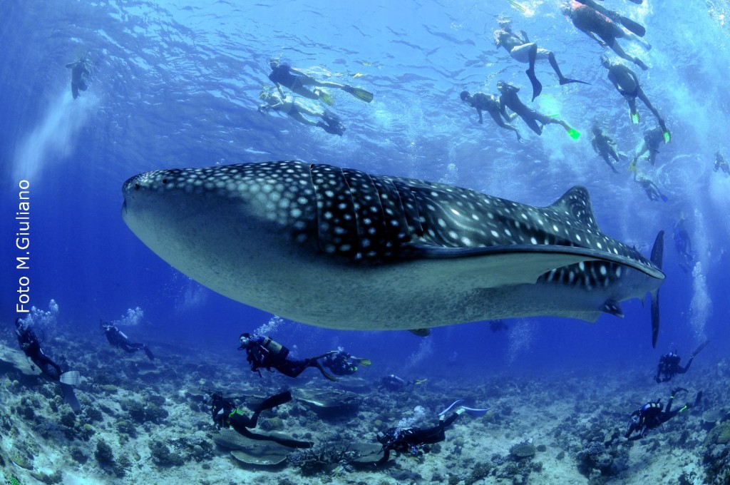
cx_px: 365
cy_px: 242
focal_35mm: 16
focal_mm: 10.5
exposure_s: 1/125
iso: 250
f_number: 11
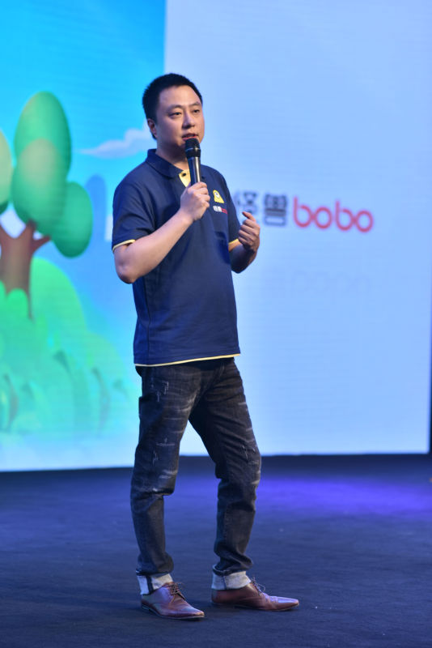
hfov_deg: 16.1
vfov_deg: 23.9
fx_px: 1529
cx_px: 216
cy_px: 324
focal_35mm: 85
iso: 100
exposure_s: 1/125
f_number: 2.8
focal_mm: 85
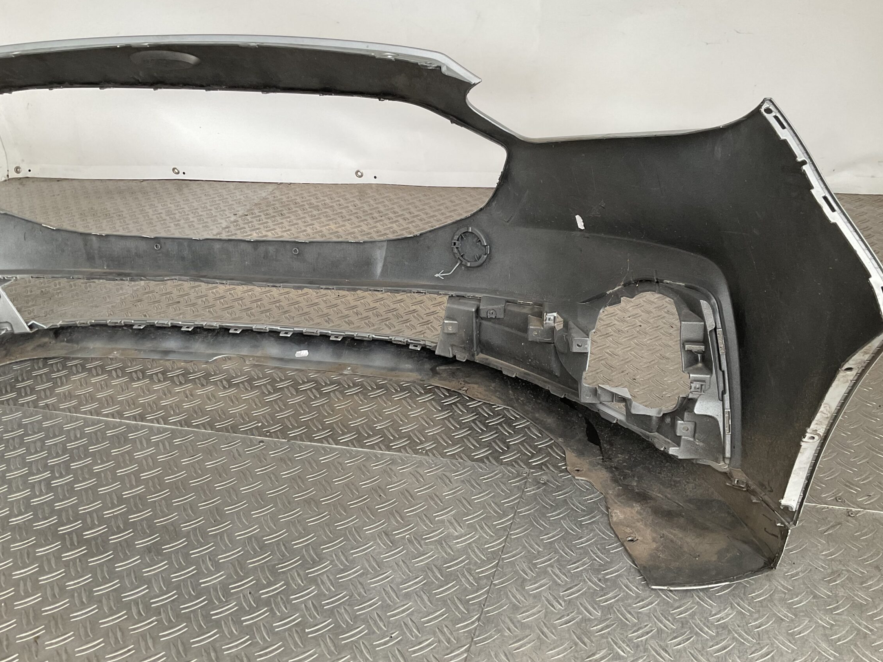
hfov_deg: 55.3
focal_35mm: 33
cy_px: 328
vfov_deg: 42.9
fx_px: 842
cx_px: 463
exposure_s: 1/120
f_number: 1.8
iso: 64
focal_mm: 3
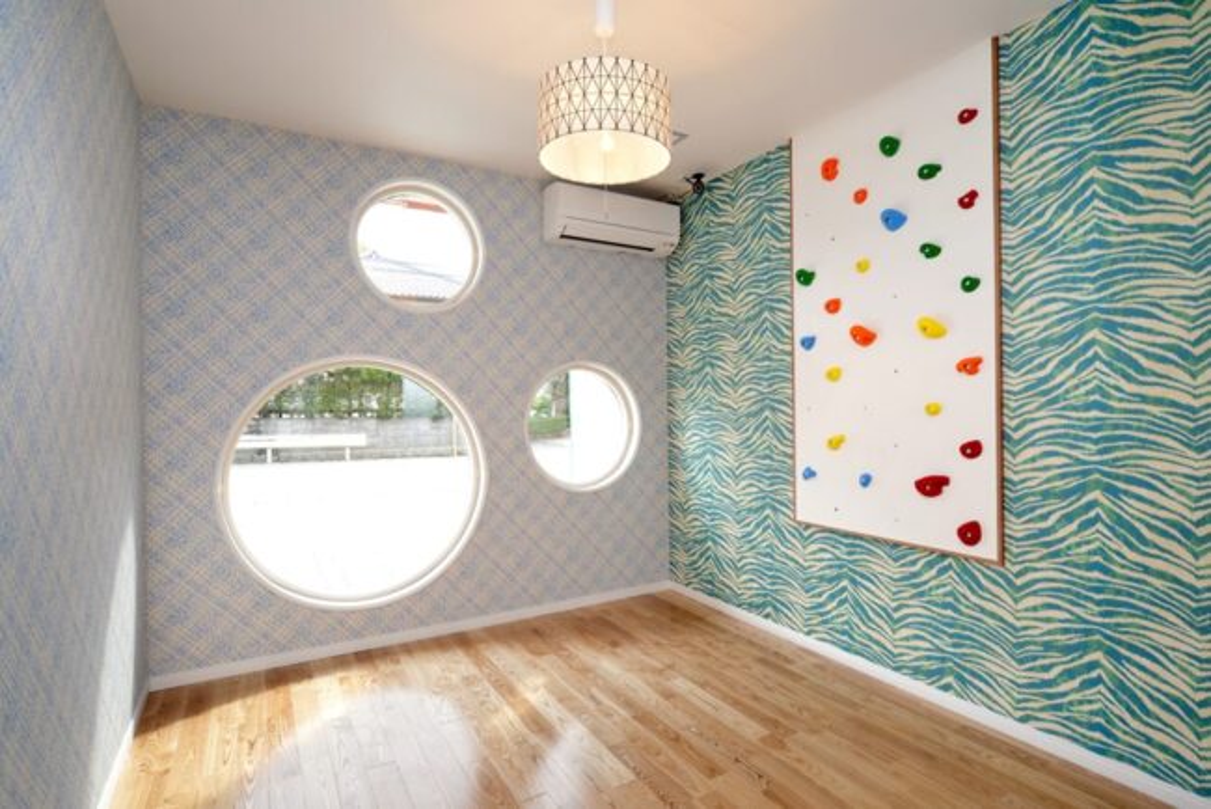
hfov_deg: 90.0
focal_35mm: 18
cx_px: 606
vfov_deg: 67.4
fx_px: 606
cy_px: 404
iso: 400
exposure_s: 1/20
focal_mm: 18
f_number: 7.1
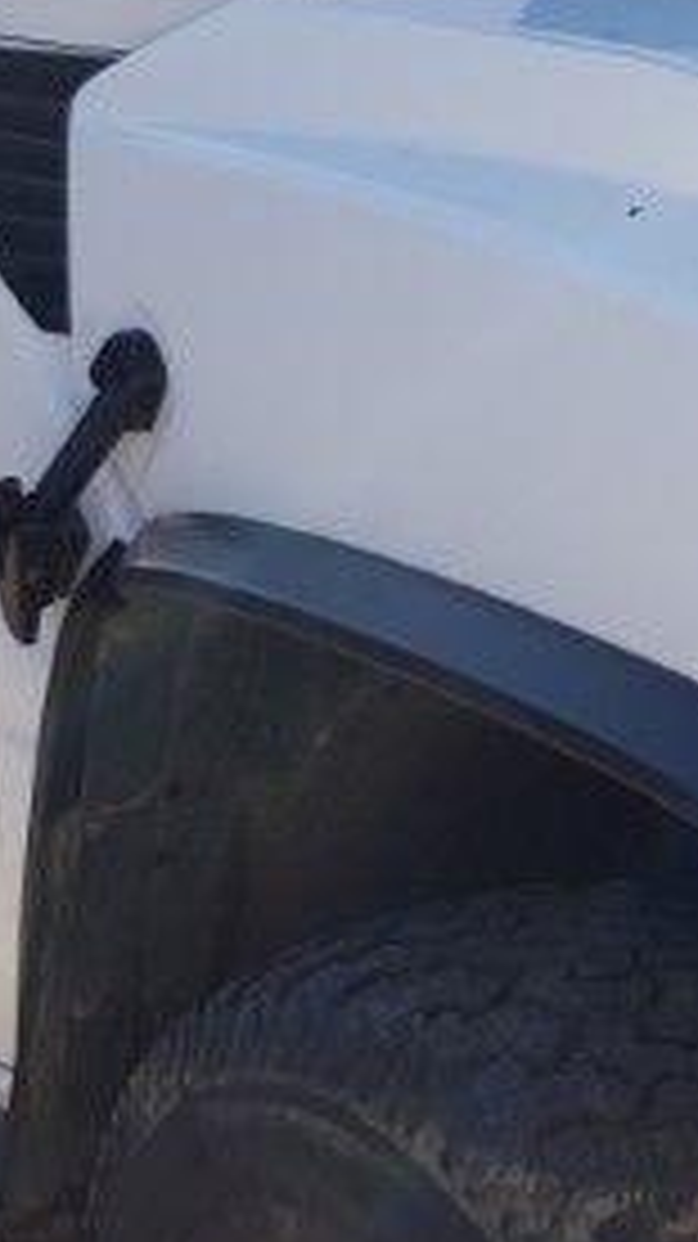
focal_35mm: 82
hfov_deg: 14.1
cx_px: 914
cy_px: 562
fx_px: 2701
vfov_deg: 25.9
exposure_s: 1/1316
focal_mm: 4.2
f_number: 1.7
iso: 40
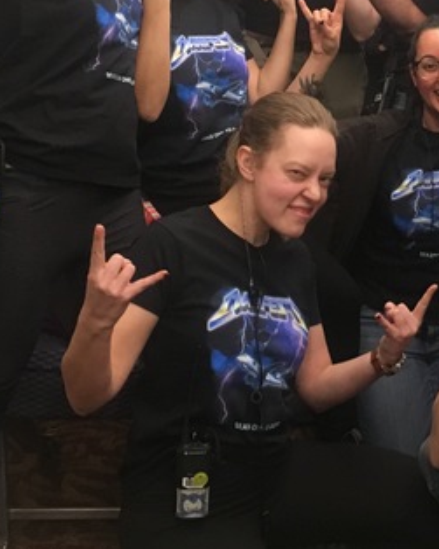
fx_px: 1056
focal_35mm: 65
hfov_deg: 23.0
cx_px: 369
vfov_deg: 28.5
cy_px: 108
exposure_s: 1/30
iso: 200
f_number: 2.2
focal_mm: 4.15
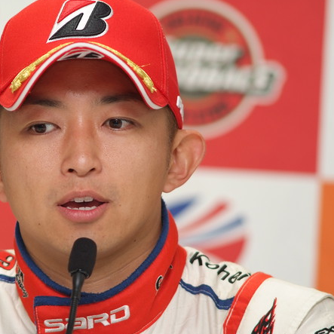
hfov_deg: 4.7
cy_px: 164
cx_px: 66
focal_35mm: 373
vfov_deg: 4.7
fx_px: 4072
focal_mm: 180
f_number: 2.8
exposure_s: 1/125
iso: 400
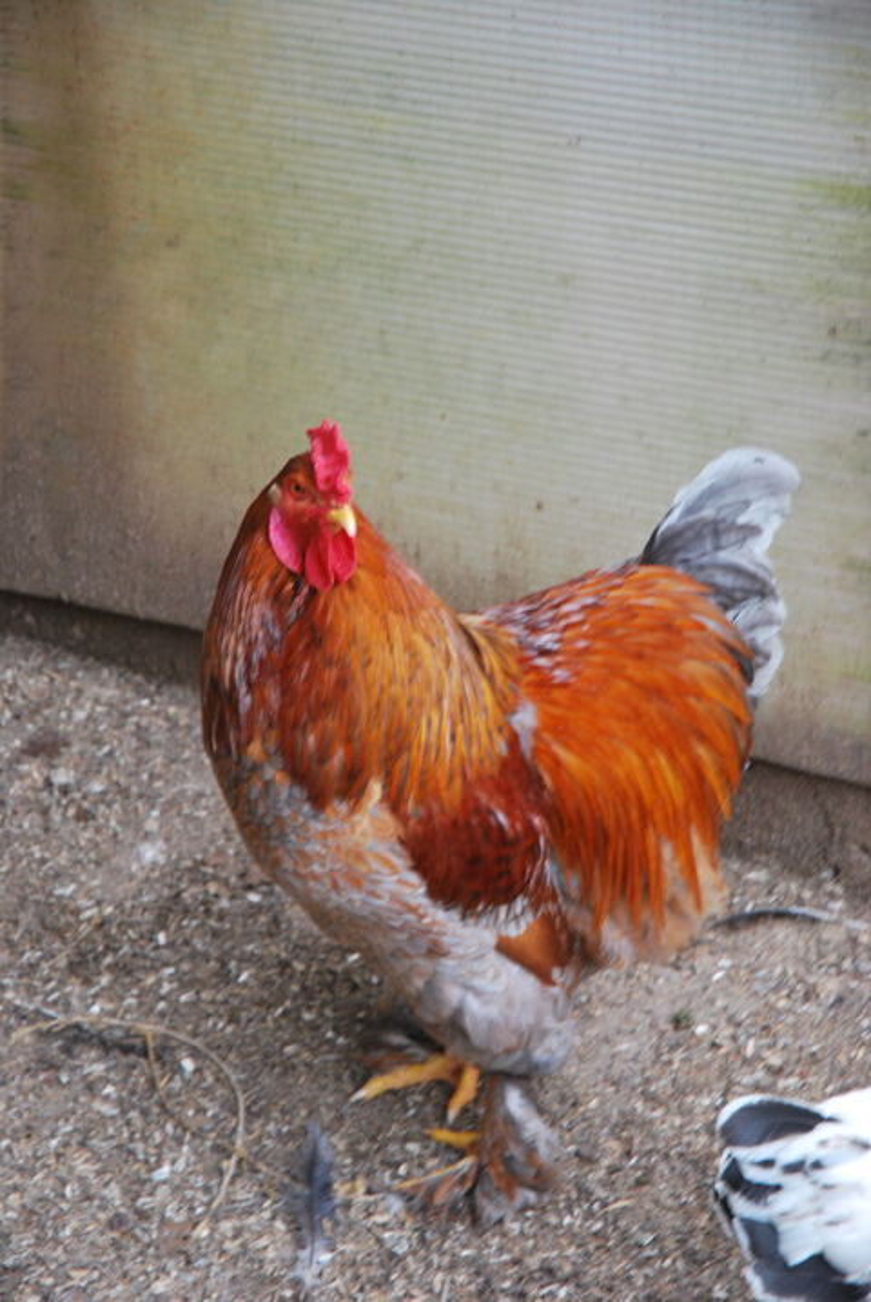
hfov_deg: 13.1
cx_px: 436
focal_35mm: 105
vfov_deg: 19.4
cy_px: 651
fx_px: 3799
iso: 400
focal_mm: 70
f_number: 4.5
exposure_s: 1/60
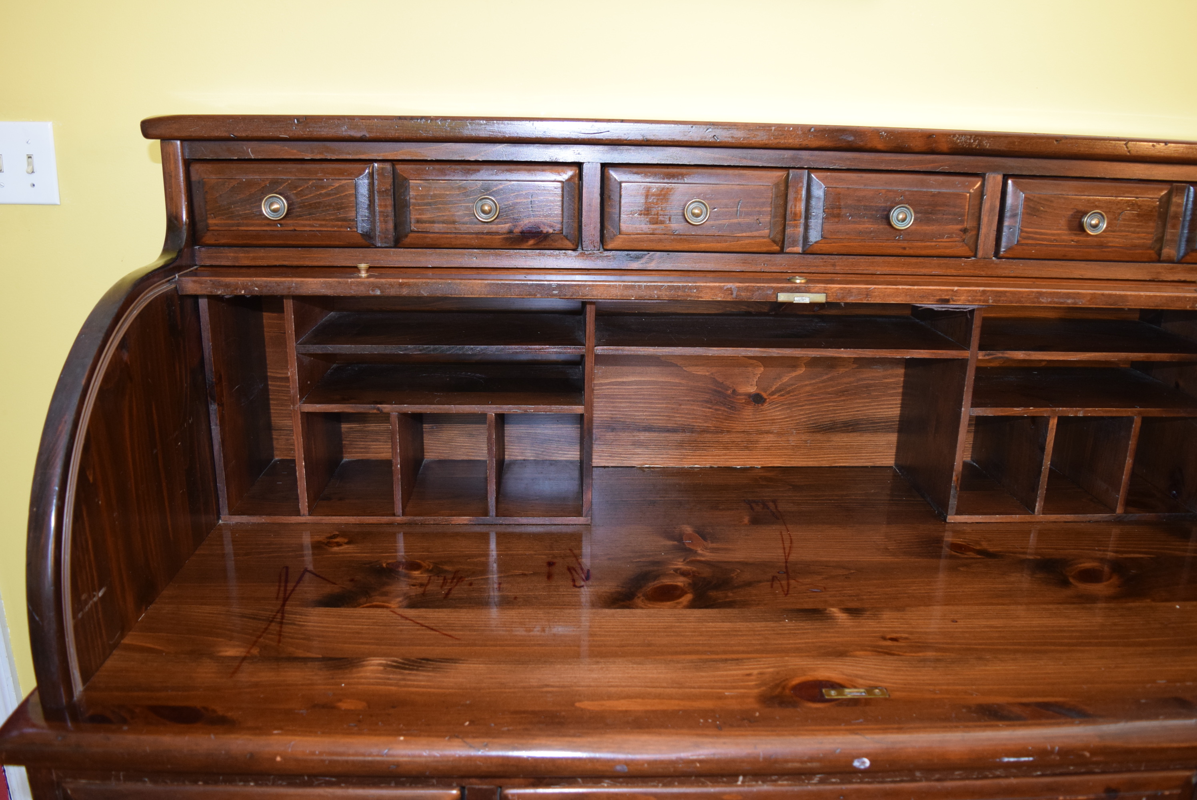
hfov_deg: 67.3
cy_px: 400
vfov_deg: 48.0
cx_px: 598
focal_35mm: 27
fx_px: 898
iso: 1100
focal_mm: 18
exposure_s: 1/30
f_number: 3.5
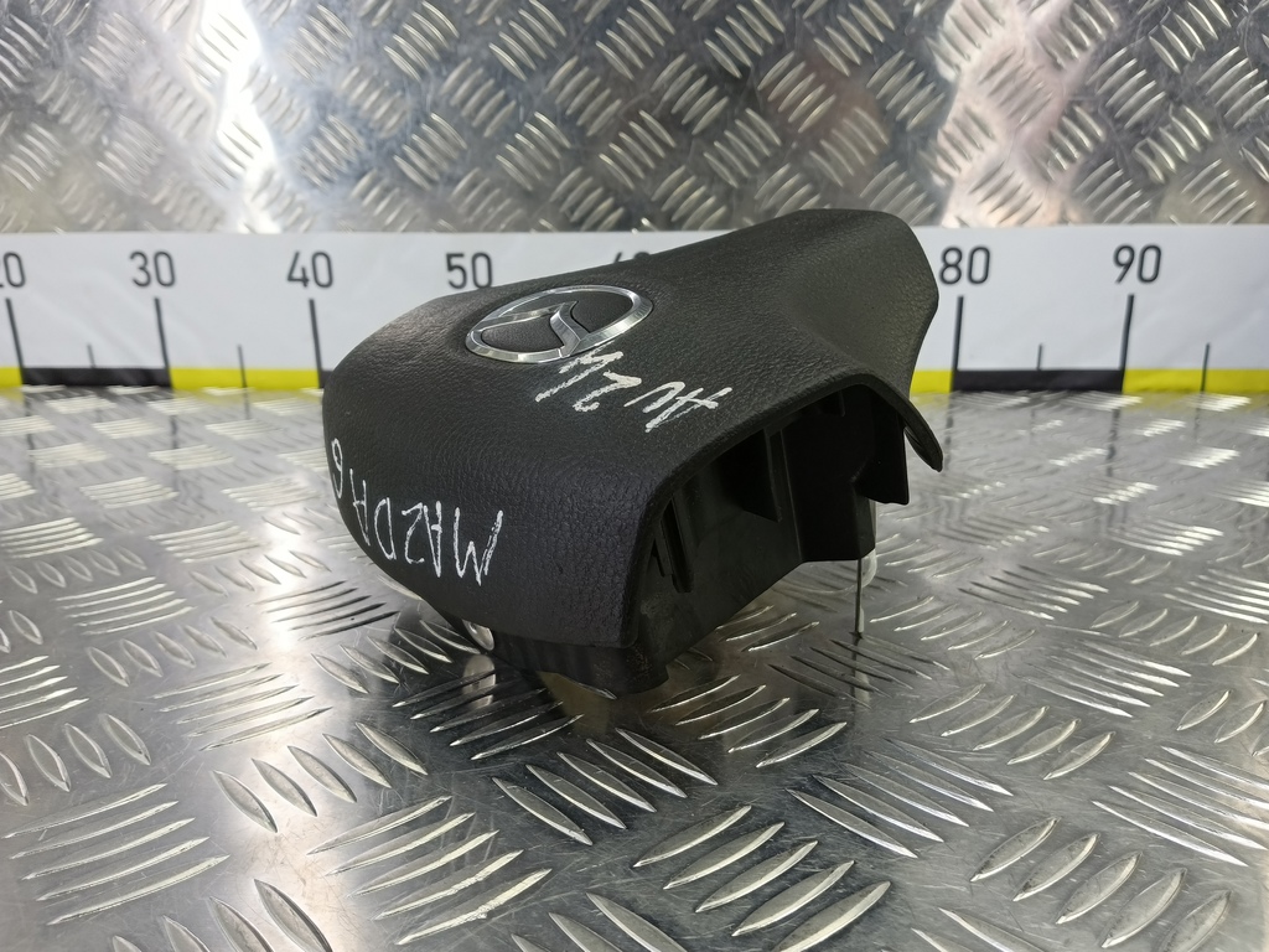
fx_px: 843
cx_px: 634
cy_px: 476
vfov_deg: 58.9
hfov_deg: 73.9
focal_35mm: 23
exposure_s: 1/50
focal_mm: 4.11
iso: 132
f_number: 1.6
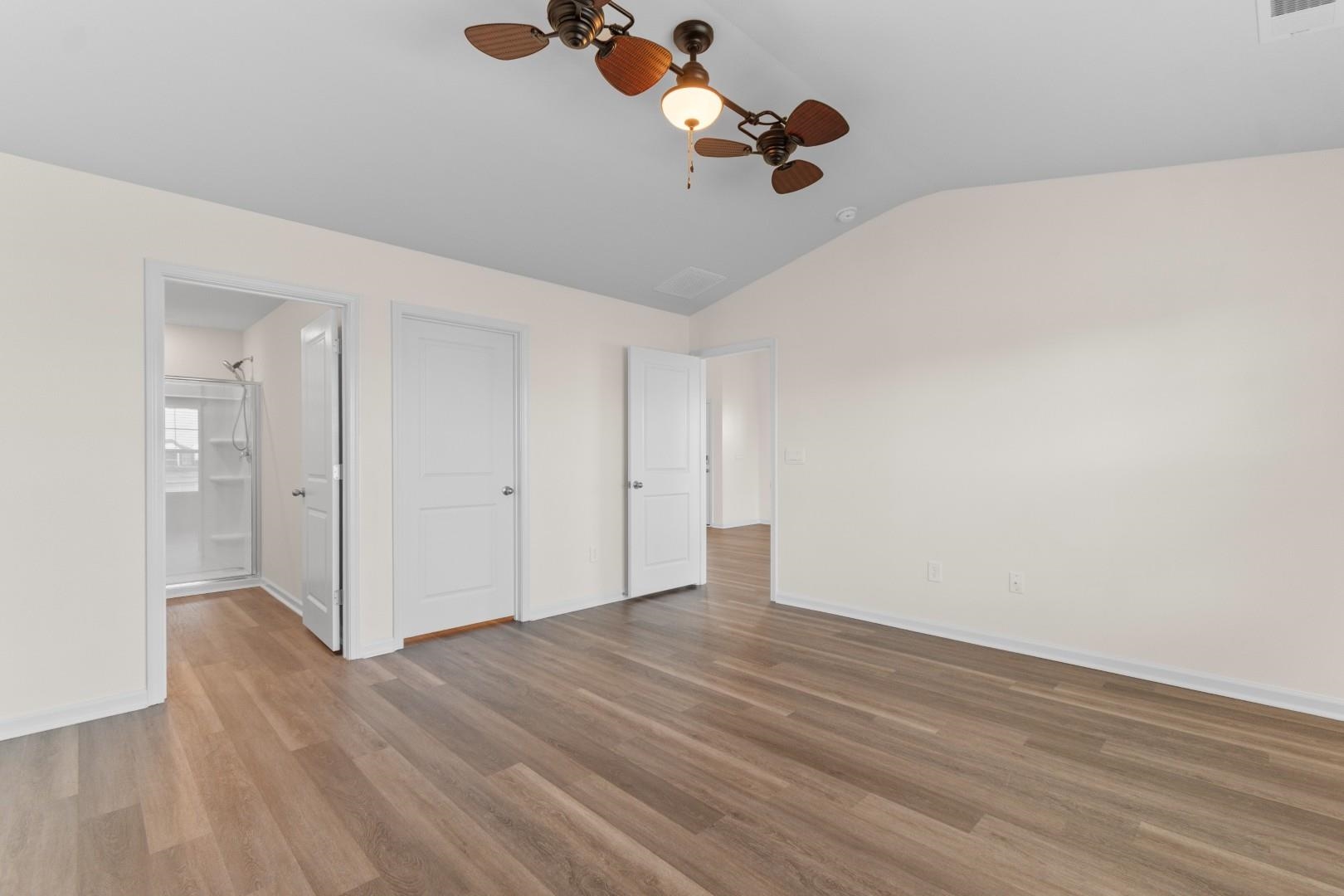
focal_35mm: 15
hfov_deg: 100.4
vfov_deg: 77.3
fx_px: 560
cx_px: 672
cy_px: 448
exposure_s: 1/4
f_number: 4.5
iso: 100
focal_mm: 10
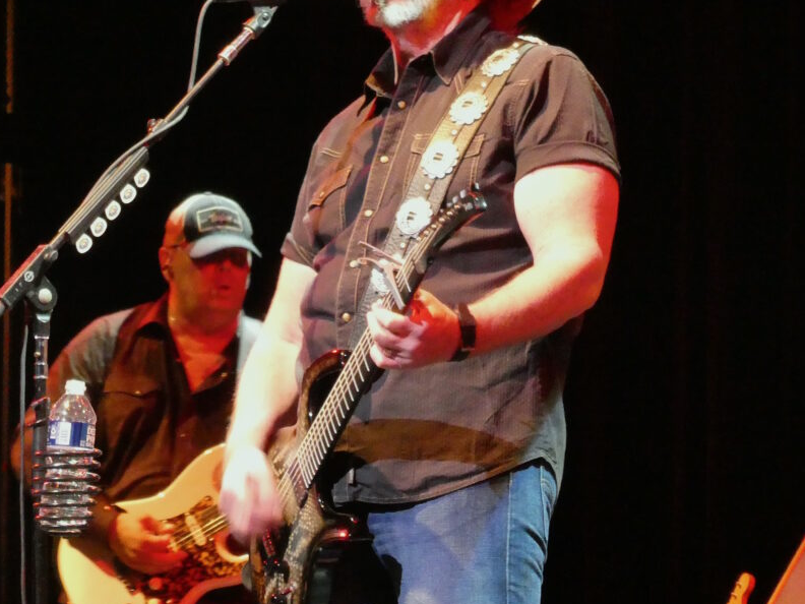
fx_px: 8046
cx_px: 247
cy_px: 309
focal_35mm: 346
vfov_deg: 4.3
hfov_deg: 5.7
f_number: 5.6
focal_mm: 38.4
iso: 1600
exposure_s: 1/25
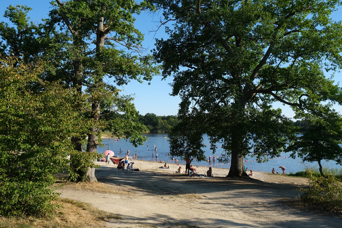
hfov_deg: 63.7
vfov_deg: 45.0
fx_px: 275
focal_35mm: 29
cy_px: 114
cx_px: 171
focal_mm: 19.2
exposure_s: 1/350
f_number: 5.6
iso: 160
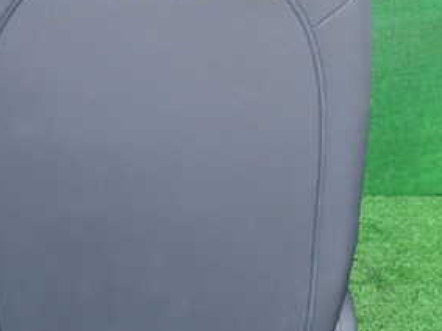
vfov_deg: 27.3
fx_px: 676
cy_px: 106
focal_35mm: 53
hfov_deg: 35.7
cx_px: 139
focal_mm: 4.5
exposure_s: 1/50
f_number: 2
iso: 200
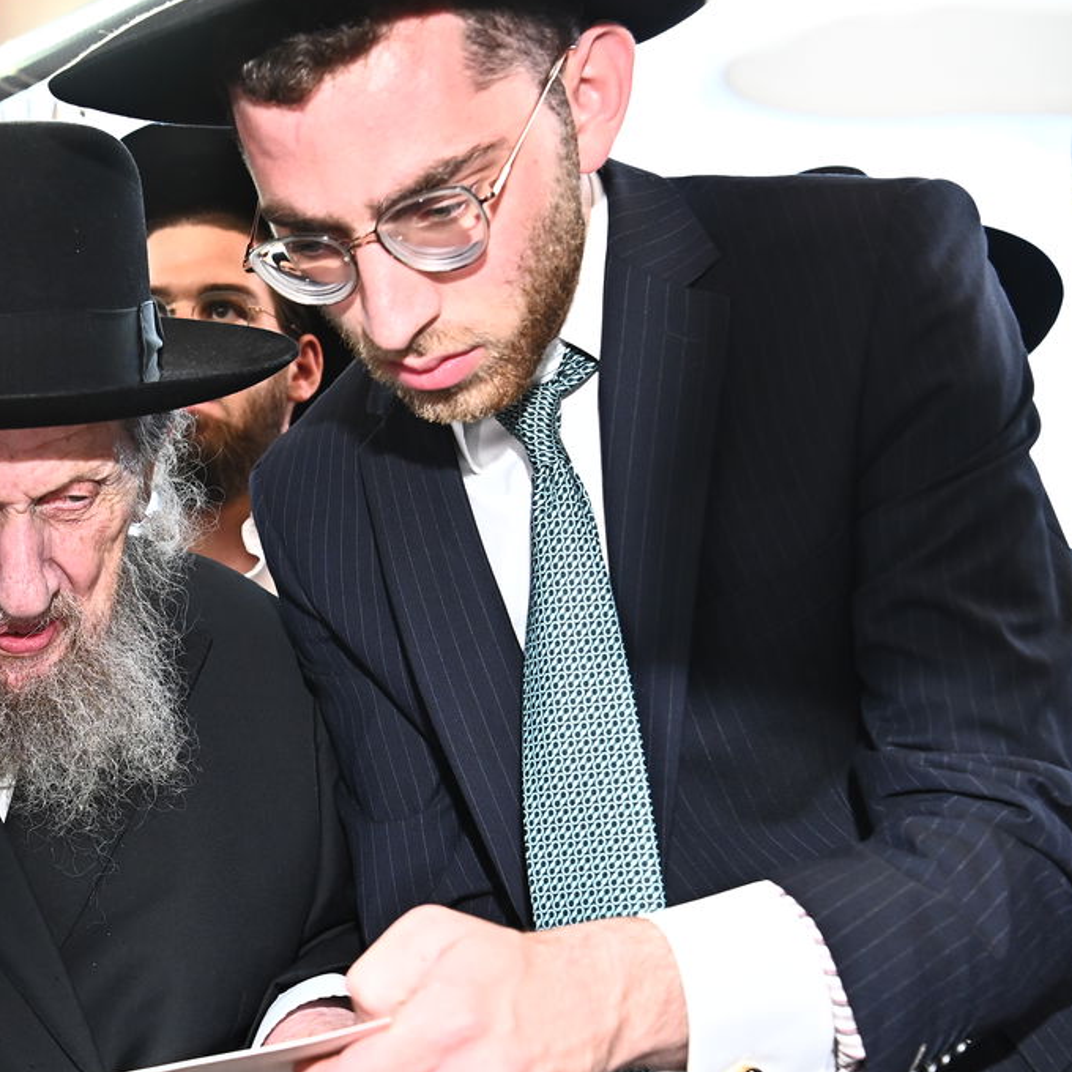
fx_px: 1962
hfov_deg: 29.7
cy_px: 687
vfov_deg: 30.4
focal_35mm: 56
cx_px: 181
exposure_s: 1/200
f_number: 5
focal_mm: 32
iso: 1600
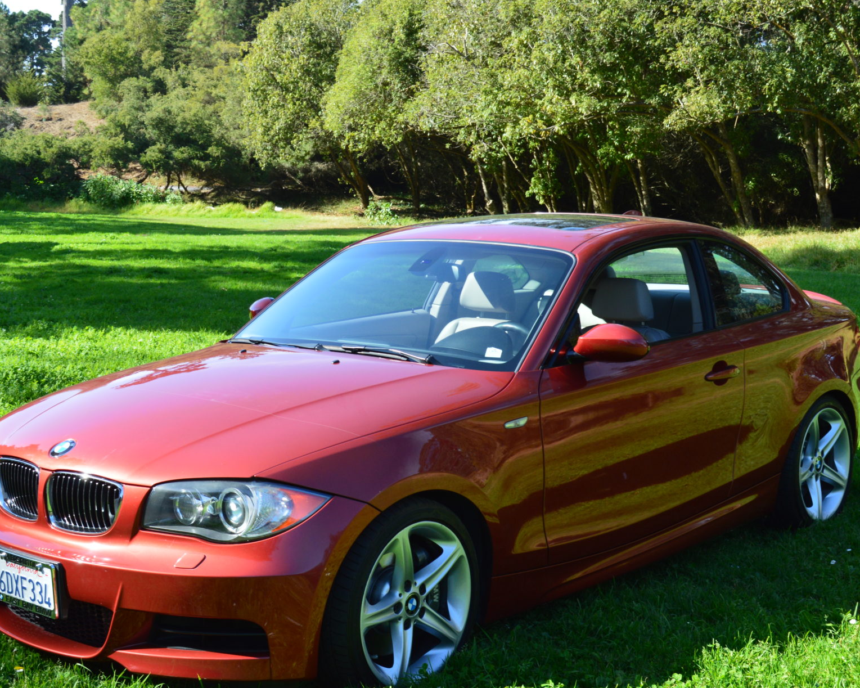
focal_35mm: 55
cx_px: 428
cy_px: 376
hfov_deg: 34.4
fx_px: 1390
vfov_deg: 27.8
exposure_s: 1/160
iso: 400
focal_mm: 29
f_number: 9
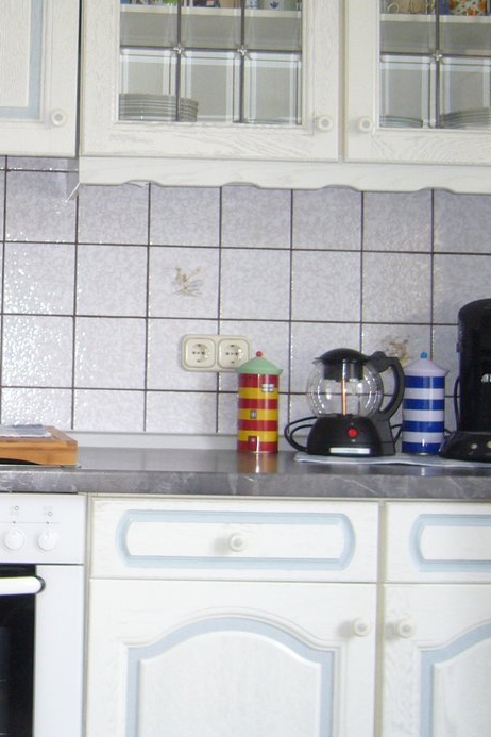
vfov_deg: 31.8
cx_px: -32
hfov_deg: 20.7
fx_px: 1289
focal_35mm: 63
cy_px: 286
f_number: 2.8
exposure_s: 1/30
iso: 125
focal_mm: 5.8
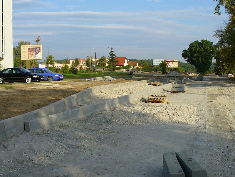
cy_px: 88
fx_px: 305
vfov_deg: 32.2
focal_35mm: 45
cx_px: 118
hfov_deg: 42.1
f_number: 5.6
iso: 80
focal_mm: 6.1
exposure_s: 1/250
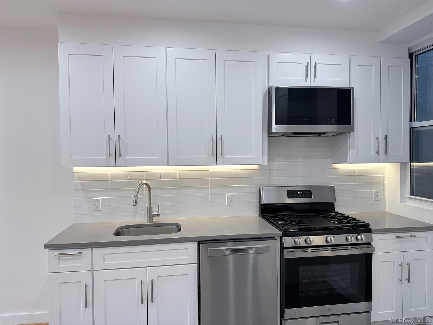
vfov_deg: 56.8
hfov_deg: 71.6
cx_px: 216
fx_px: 300
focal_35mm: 24
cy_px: 162
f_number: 1.78
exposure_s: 1/143
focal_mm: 6.76
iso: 100
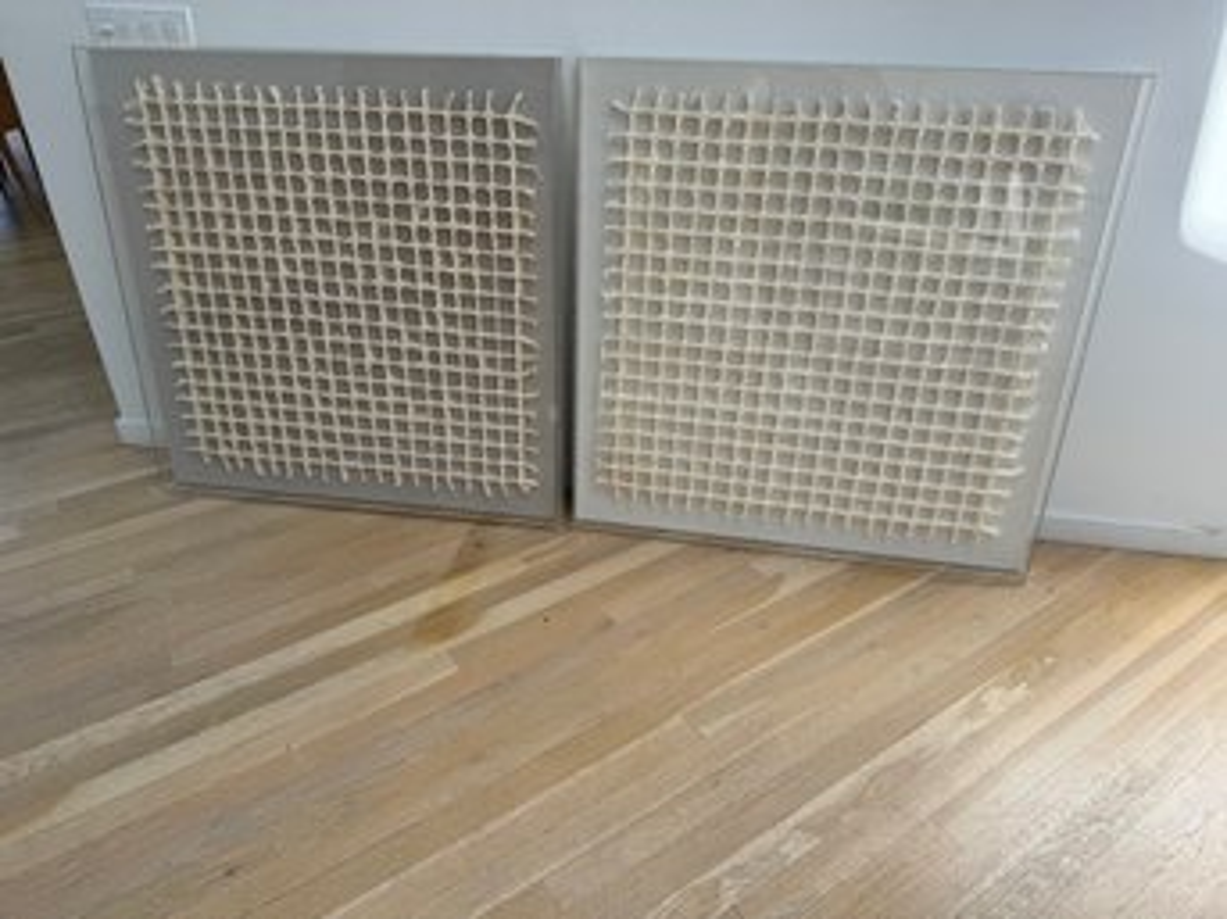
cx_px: 614
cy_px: 460
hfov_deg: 71.6
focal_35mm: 24
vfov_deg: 56.8
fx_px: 850
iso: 80
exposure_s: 1/356
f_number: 1.78
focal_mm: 6.76
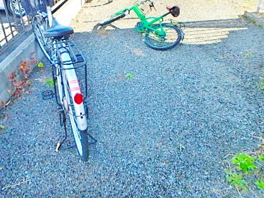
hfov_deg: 59.2
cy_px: 57
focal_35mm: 30
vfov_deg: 45.6
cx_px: 99
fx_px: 229
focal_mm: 3.7
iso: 125
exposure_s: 1/200
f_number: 3.5
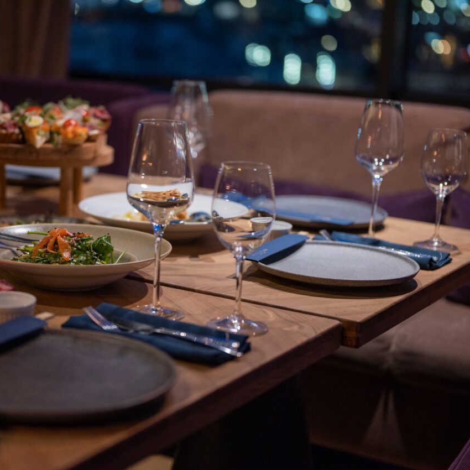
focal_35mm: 64
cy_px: 236
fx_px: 983
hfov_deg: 26.6
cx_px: 130
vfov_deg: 26.9
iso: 800
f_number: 1.8
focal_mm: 50
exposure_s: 1/125
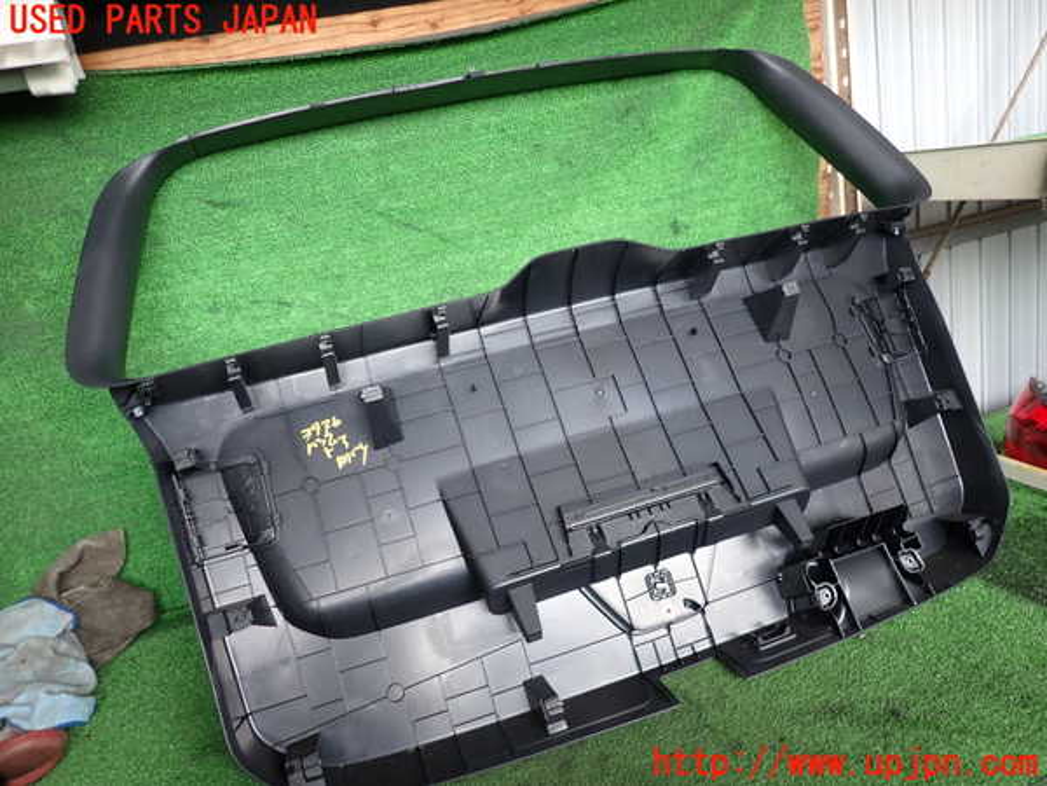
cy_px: 393
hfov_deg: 69.4
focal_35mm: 25
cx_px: 524
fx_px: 756
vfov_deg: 54.9
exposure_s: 1/60
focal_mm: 4.5
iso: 160
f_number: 2
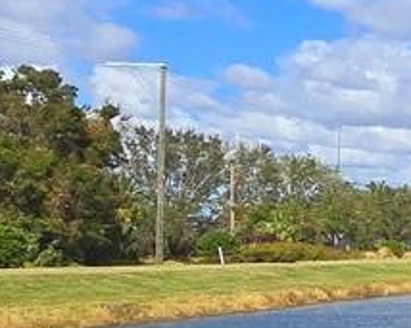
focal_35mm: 95
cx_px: 956
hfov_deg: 14.3
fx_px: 1155
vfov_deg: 16.2
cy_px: 209
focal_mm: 2.2
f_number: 2.2
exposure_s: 1/3160
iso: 50
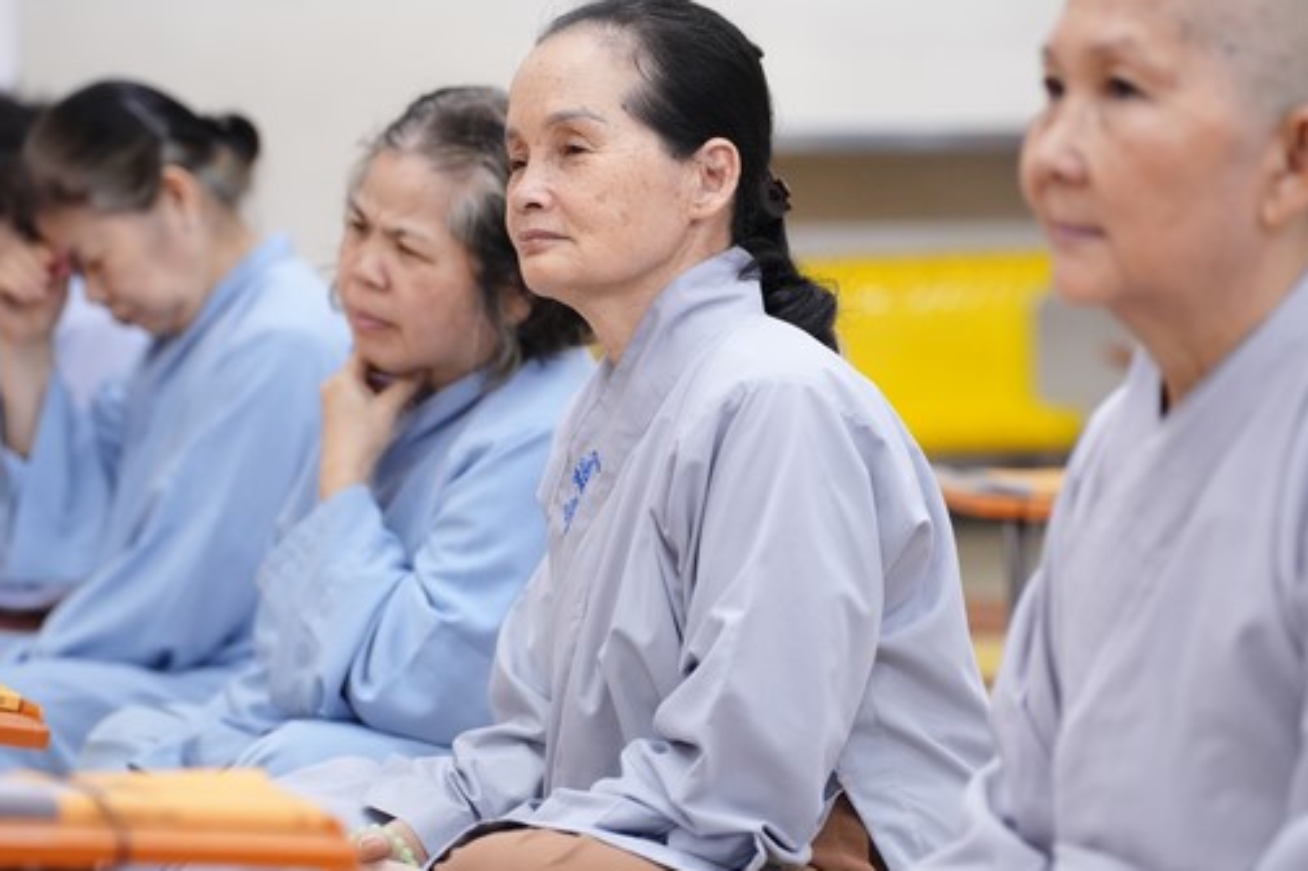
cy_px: 415
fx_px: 4830
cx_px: 581
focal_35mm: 133
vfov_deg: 10.3
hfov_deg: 15.4
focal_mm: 103
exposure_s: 1/100
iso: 3200
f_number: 2.8
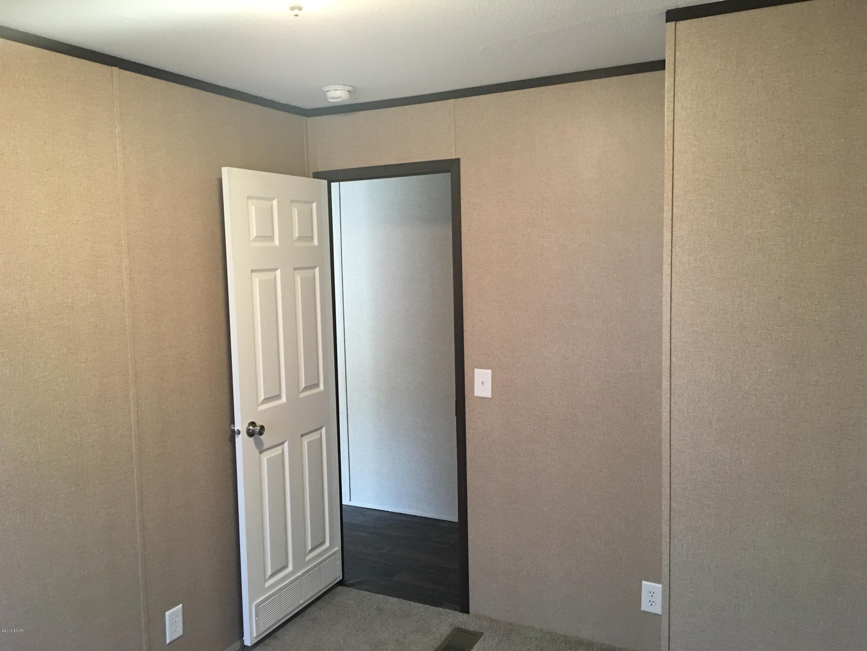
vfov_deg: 48.2
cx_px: 434
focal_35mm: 29
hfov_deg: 61.7
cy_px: 326
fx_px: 726
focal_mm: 4.15
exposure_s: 1/10
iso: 80
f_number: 2.2
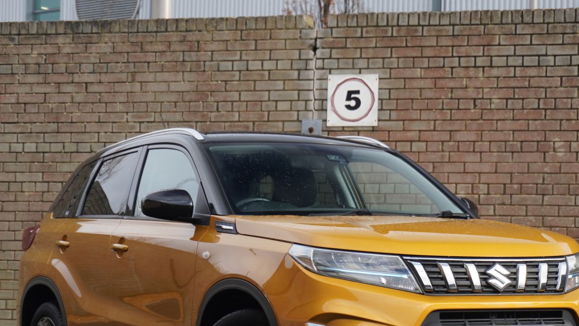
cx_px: 308
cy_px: 260
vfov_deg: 11.7
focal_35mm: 103
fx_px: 1582
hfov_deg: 20.7
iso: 200
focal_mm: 48
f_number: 5.6
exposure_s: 1/160
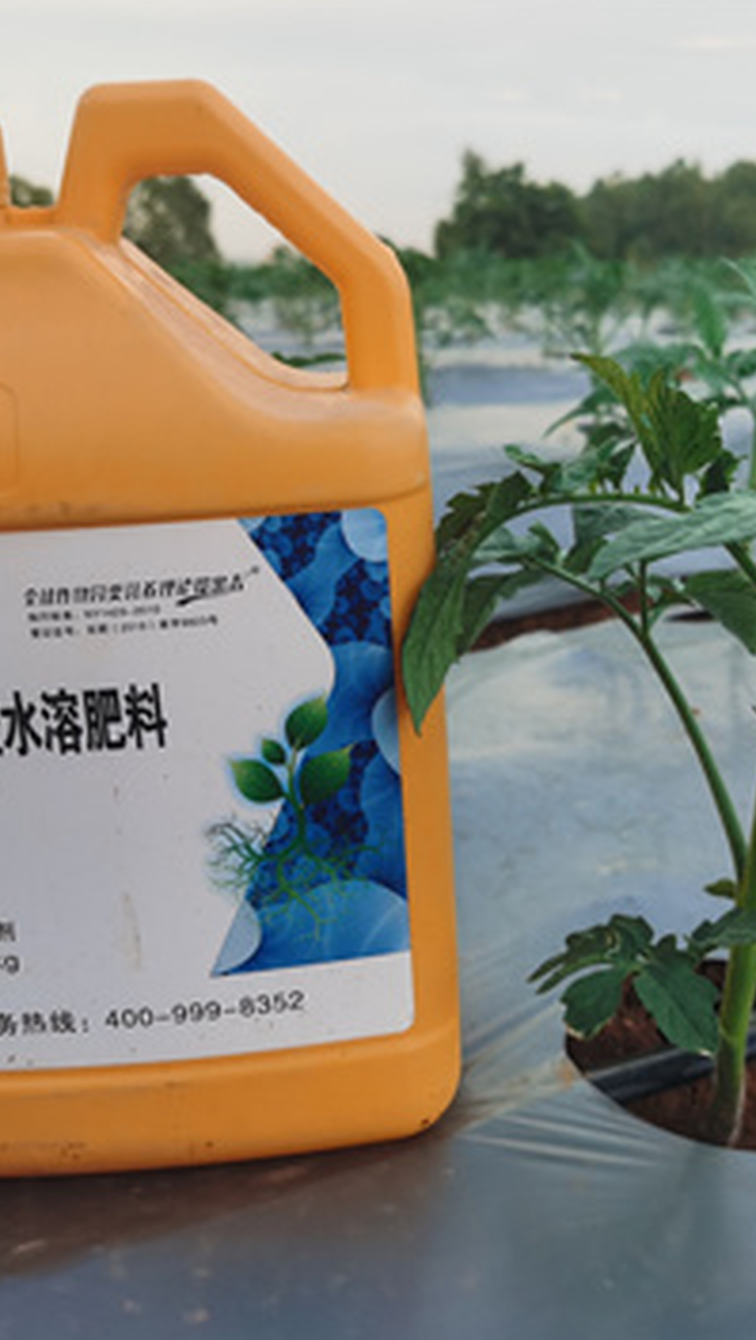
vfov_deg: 50.5
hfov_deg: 29.7
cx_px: 444
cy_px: 668
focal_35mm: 40
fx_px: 1423
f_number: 1.6
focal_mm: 5.56
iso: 50
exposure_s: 1/355
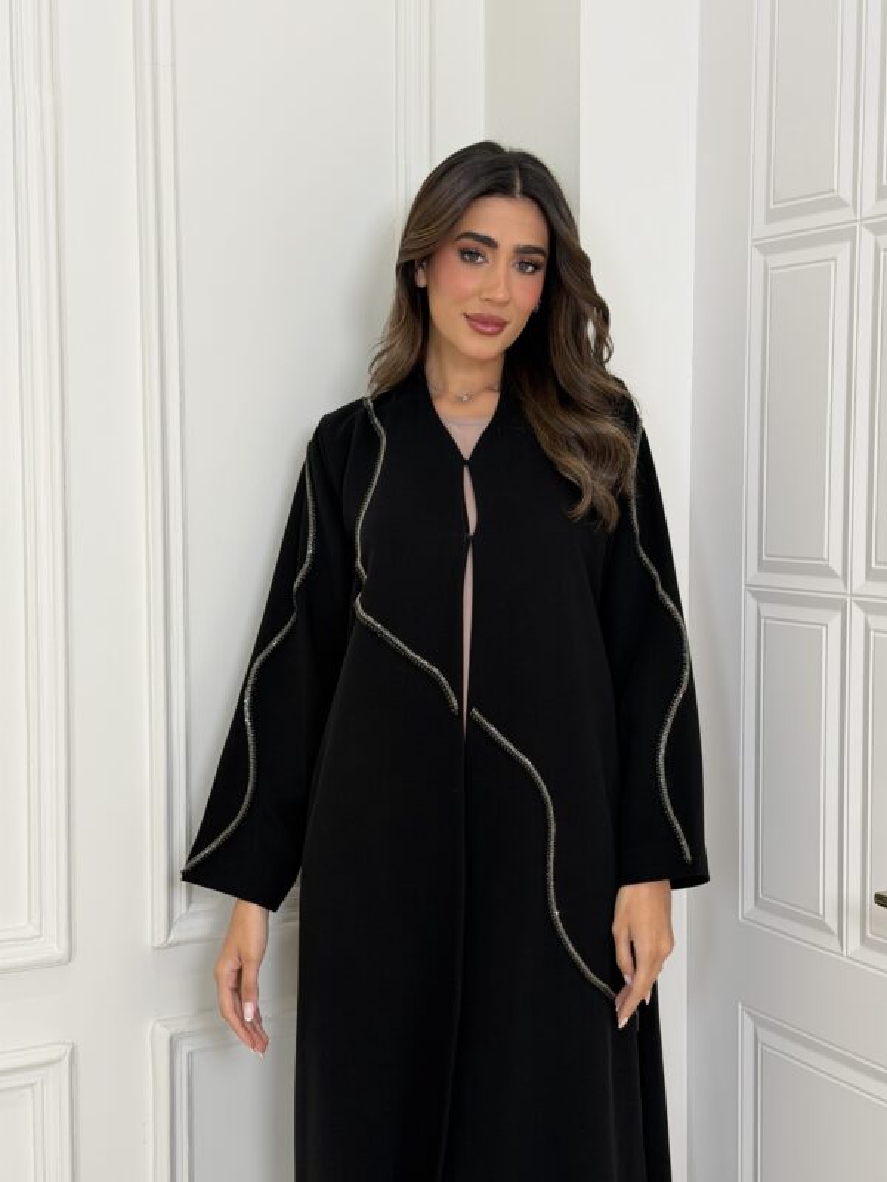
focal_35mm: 48
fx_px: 1640
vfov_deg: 39.7
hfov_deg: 30.3
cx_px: 444
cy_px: 591
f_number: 1.78
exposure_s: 1/278
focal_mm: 6.76
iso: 64
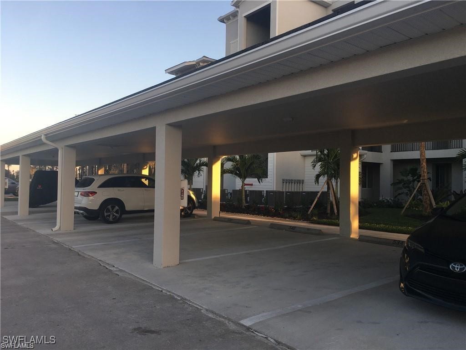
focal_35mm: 29
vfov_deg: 48.2
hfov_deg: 61.7
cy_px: 175
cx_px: 233
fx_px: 390
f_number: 2.2
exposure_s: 1/230
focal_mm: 4.15
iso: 25
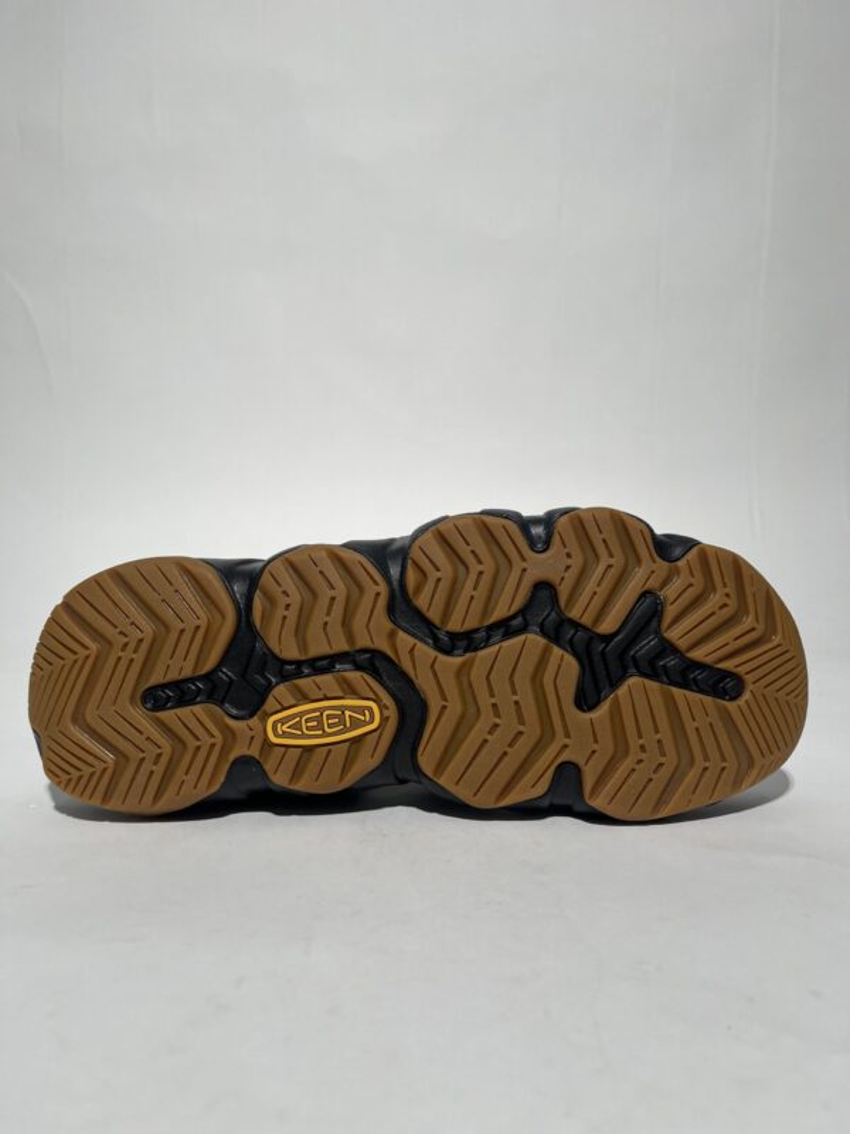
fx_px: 851
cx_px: 425
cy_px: 567
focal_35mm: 26
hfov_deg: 53.1
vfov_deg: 67.3
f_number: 1.6
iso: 50
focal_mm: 5.1
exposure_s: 1/583
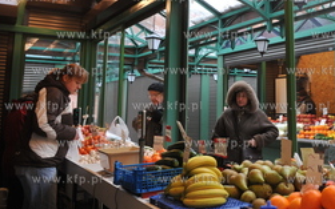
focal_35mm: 39
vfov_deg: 32.2
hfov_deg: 47.7
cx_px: 266
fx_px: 356
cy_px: 52
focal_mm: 24
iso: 800
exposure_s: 1/200
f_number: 5.6
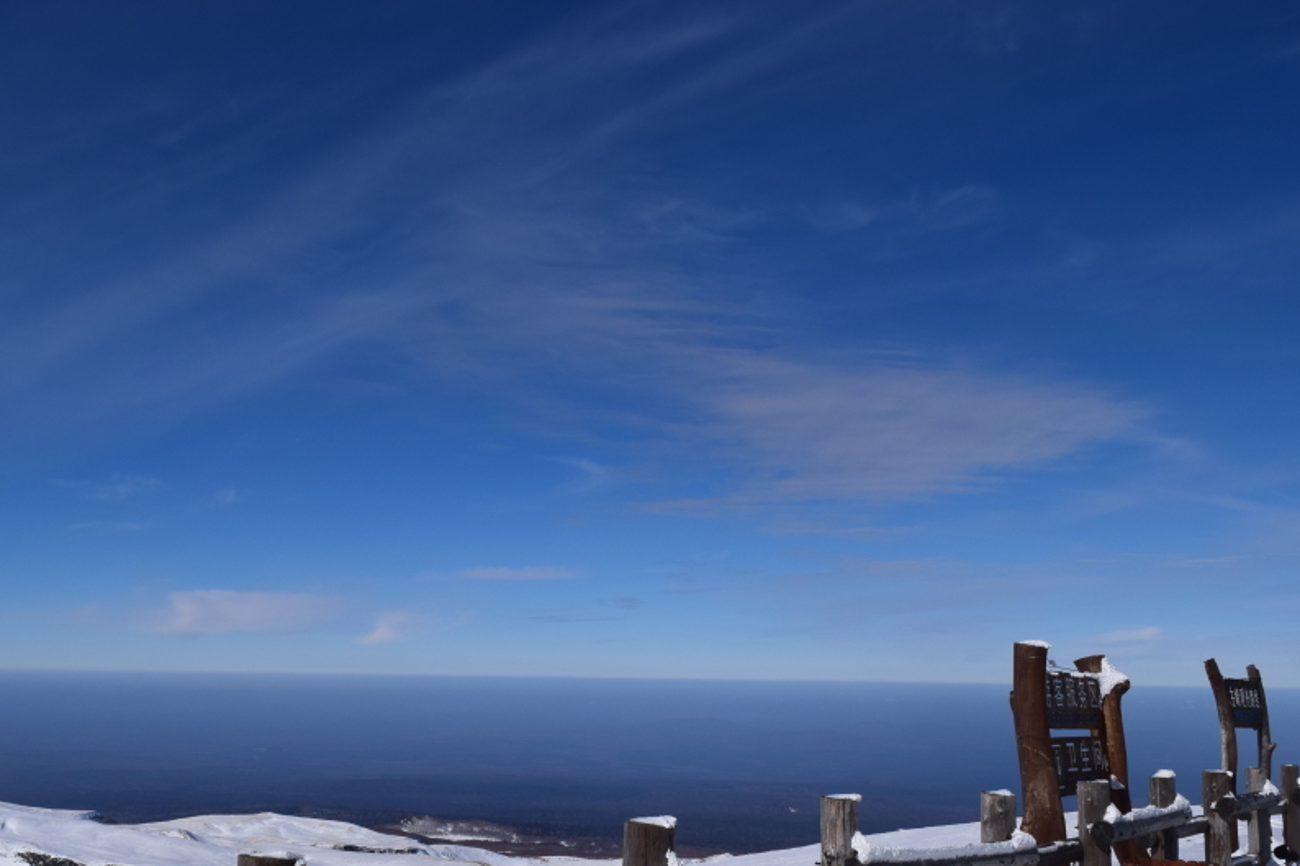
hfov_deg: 47.4
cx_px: 494
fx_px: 1467
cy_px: 515
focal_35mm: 41
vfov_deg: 32.8
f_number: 11
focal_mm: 21
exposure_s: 1/640
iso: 200
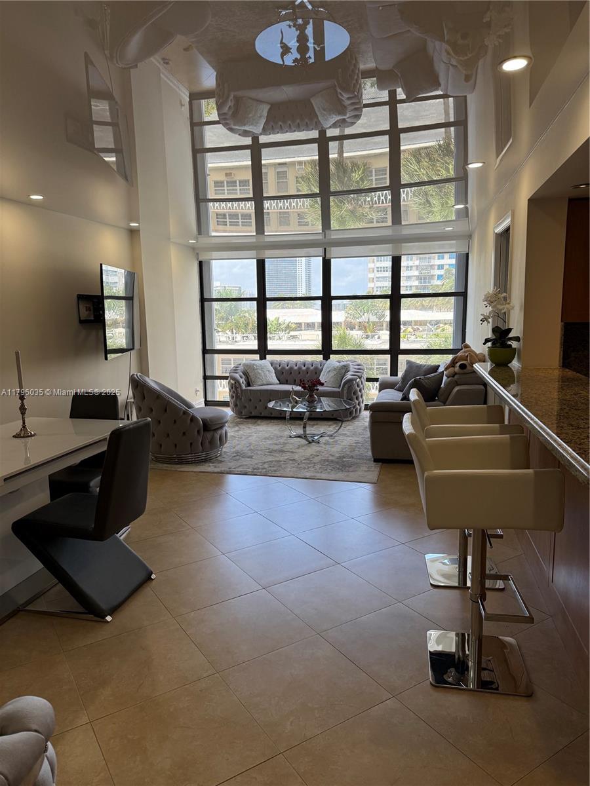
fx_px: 545
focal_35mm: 24
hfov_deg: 56.8
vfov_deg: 71.6
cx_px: 295
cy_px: 393
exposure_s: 1/563
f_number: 1.78
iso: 100
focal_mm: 6.76
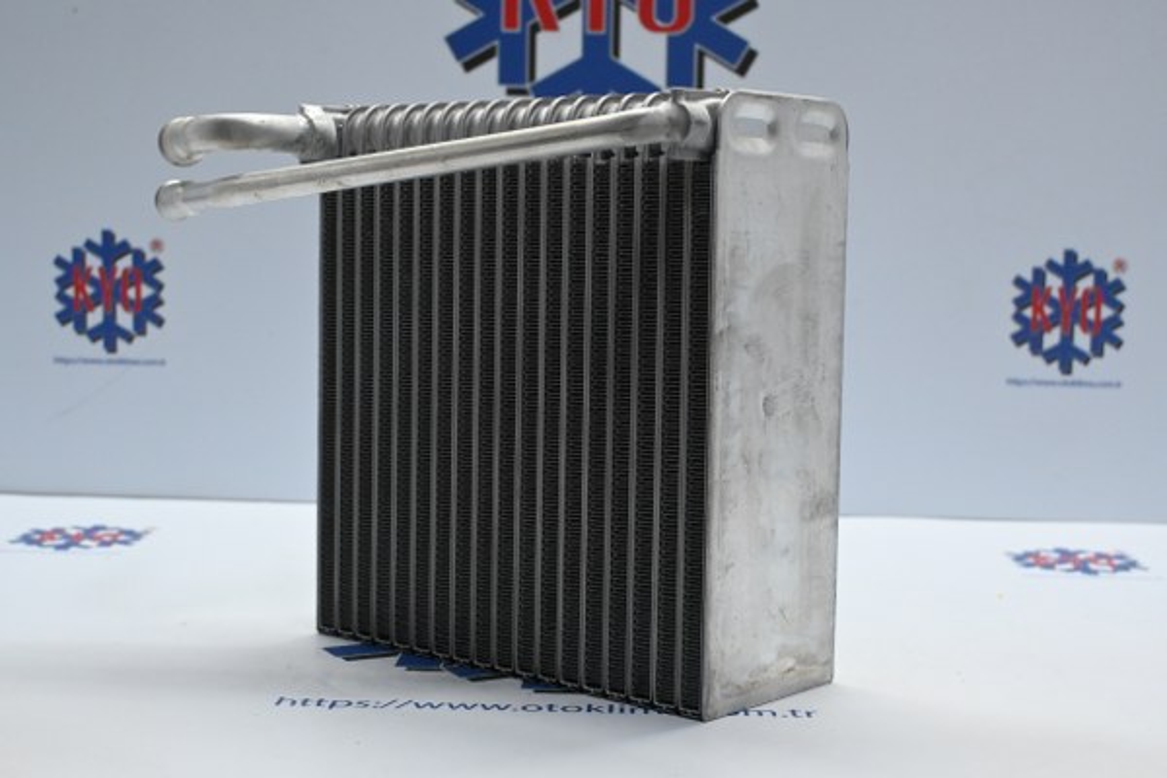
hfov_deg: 36.9
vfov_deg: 25.1
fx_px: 1750
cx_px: 584
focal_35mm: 54
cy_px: 389
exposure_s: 1/125
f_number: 5.3
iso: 1800
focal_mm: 36
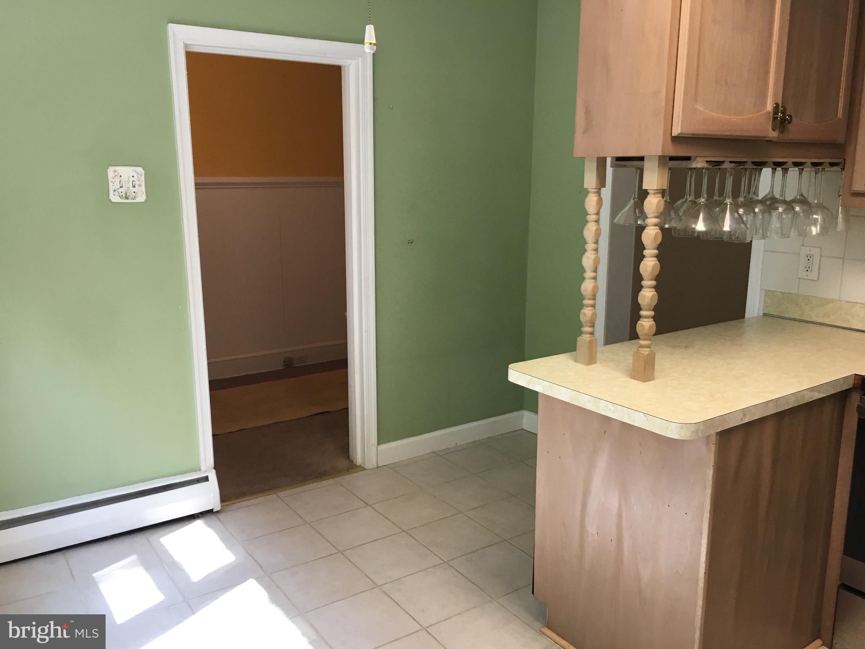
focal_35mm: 29
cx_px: 432
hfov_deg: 61.7
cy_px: 324
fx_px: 725
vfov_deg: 48.2
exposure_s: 1/30
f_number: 2.2
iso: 40
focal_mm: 4.15
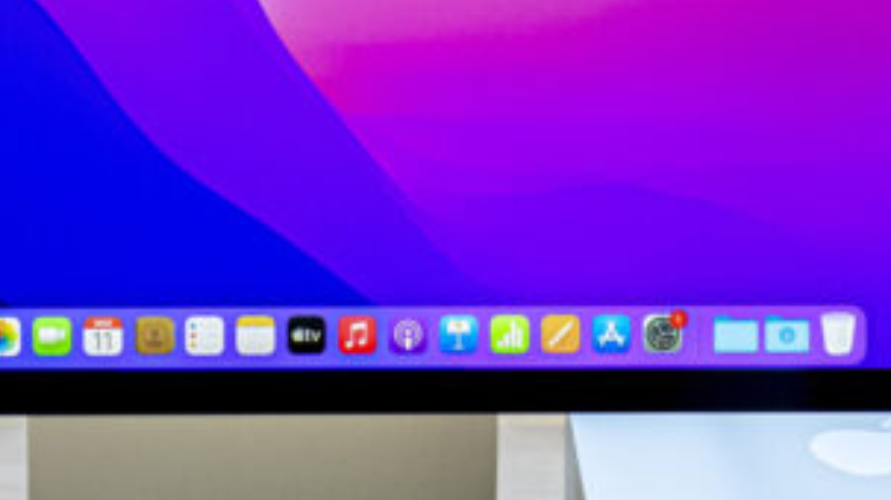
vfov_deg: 3.9
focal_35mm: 310
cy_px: 200
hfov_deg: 7.0
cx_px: 265
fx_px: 7319
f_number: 2.8
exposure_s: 1/320
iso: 400
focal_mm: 55
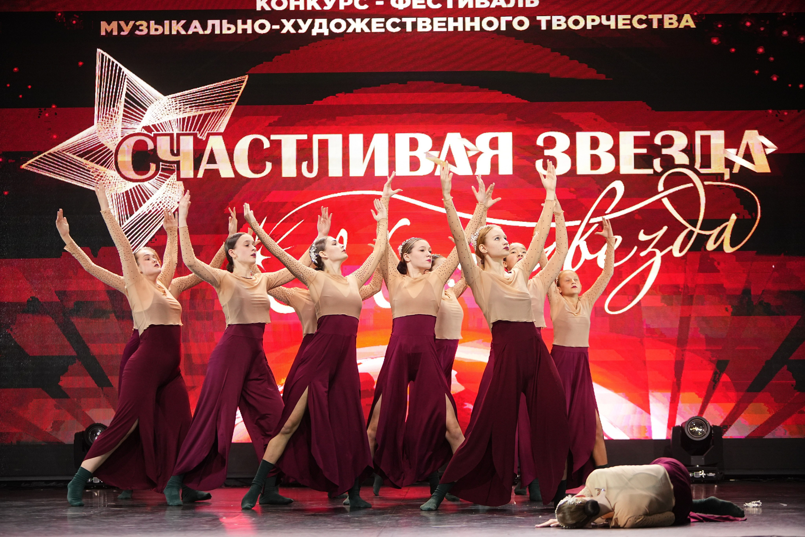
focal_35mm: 110
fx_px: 2460
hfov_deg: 18.6
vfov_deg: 12.5
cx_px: 402
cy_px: 268
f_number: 2.8
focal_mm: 110
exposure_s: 1/400
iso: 2500
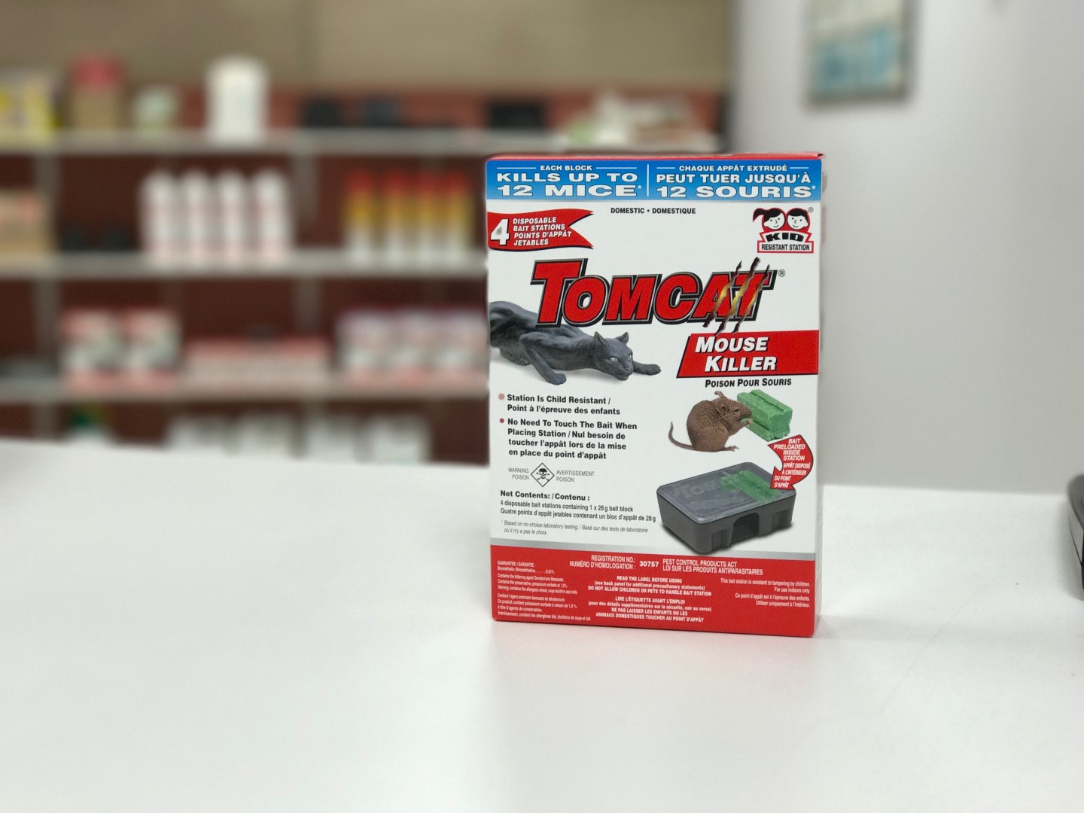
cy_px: 406
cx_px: 542
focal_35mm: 57
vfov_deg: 25.7
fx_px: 1785
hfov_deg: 33.8
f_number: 2.8
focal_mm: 6.6
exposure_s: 1/60
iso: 100
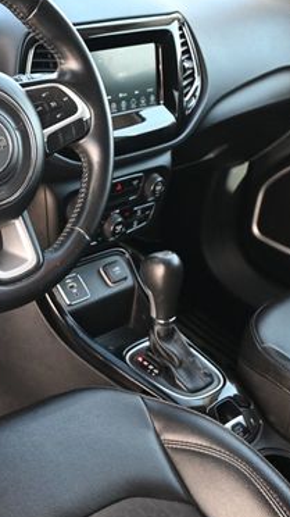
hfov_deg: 21.2
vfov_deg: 38.5
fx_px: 739
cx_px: -22
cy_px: 233
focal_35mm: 54
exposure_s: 1/125
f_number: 3.8
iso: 640
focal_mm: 20
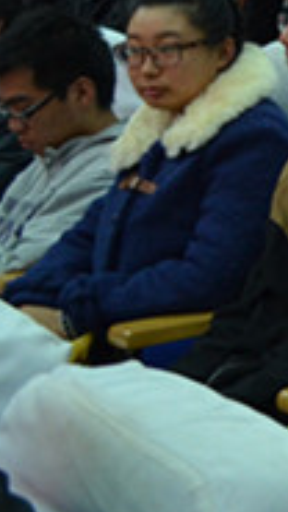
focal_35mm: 119
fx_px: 1616
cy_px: -24
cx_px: 991
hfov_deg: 8.0
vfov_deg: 17.5
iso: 1250
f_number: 3.5
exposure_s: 1/30
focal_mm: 18
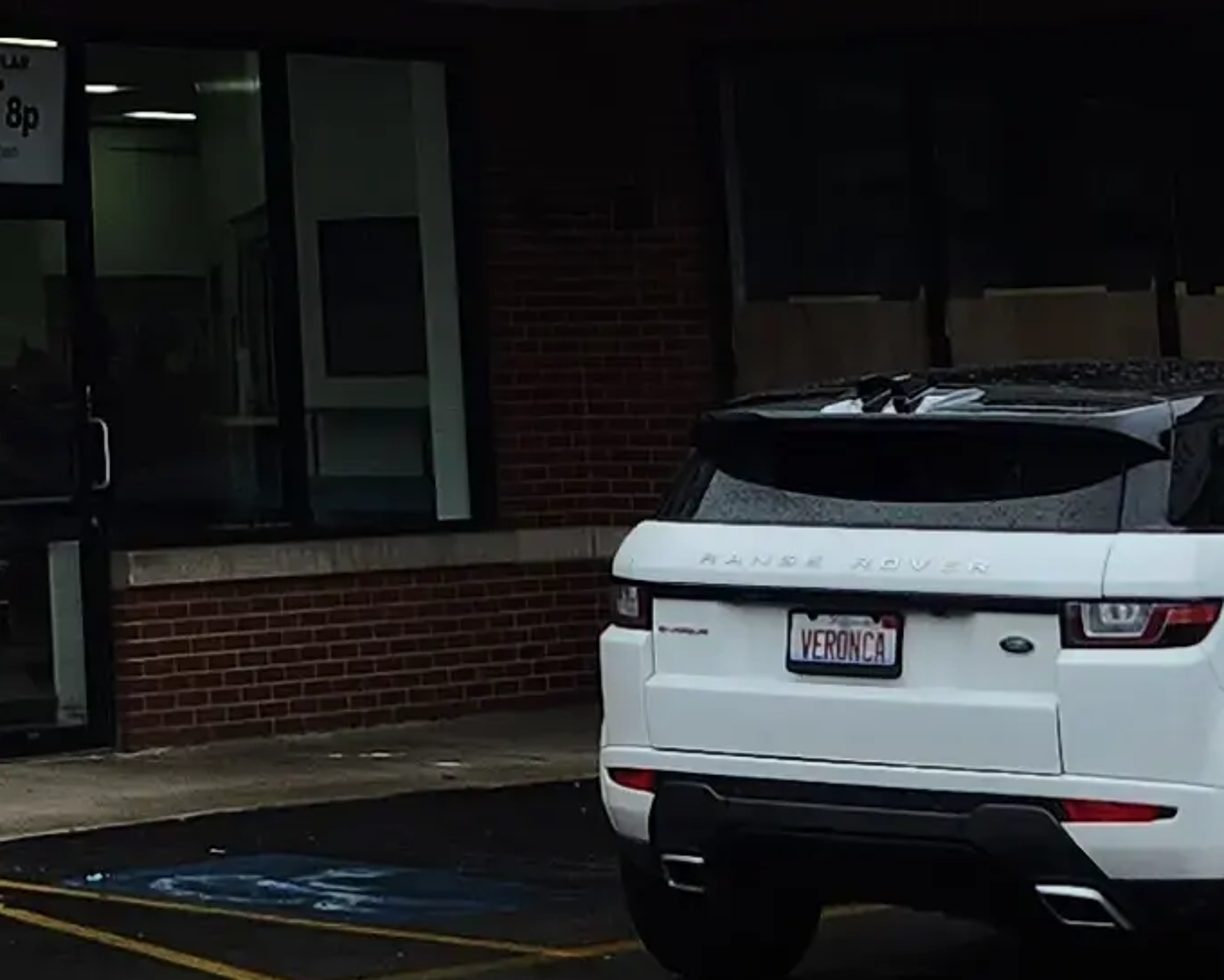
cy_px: -416
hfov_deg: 13.9
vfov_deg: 11.3
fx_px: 4782
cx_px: -450
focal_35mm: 132
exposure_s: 1/845
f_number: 1.8
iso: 20
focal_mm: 5.4
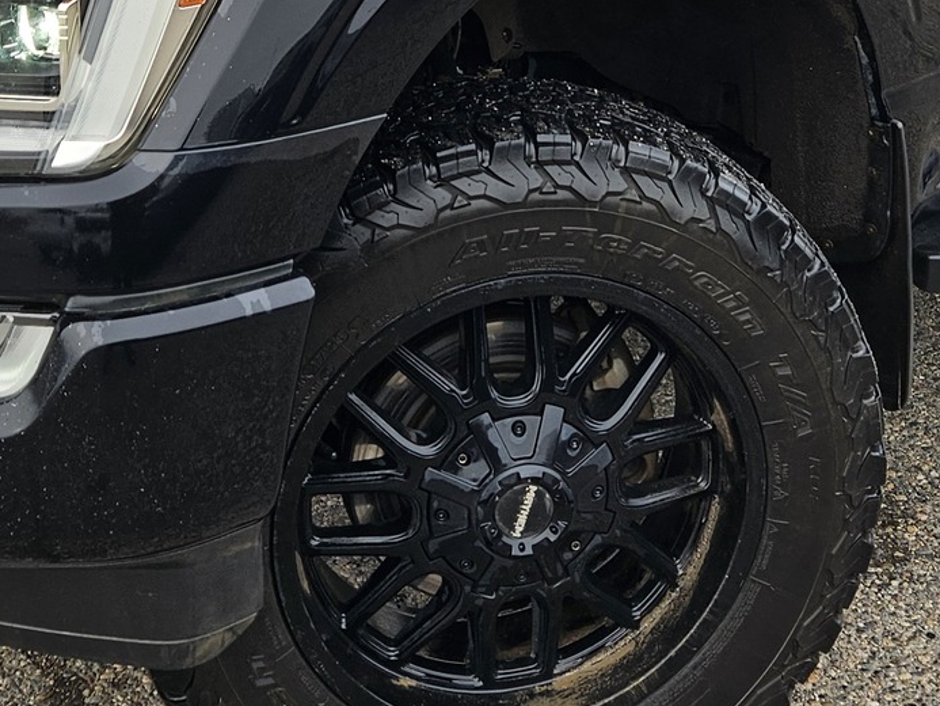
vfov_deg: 20.9
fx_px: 1847
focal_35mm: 68
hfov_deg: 28.5
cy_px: 3
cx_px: 498
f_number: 1.8
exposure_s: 1/237
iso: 25
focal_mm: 5.4
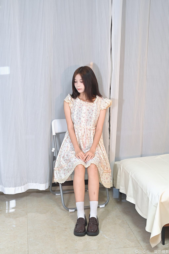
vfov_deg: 39.6
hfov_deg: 27.0
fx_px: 352
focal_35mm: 50
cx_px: 84
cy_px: 127
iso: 1400
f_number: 3.5
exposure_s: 1/100
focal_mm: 50
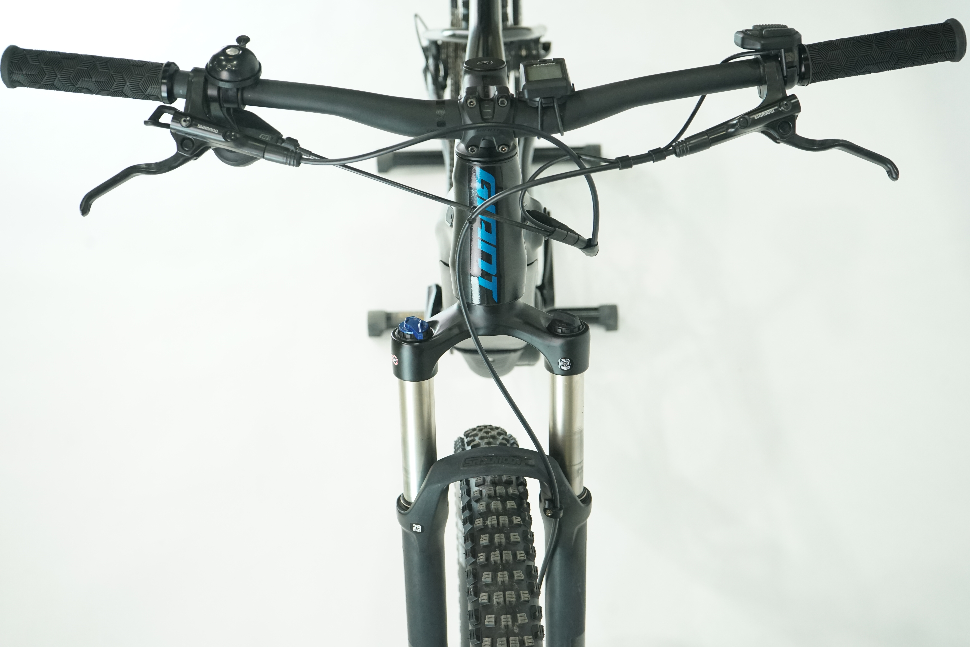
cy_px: 324
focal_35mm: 53
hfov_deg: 37.5
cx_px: 485
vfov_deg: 25.5
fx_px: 1428
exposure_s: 1/200
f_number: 6.3
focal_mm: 53
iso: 2500
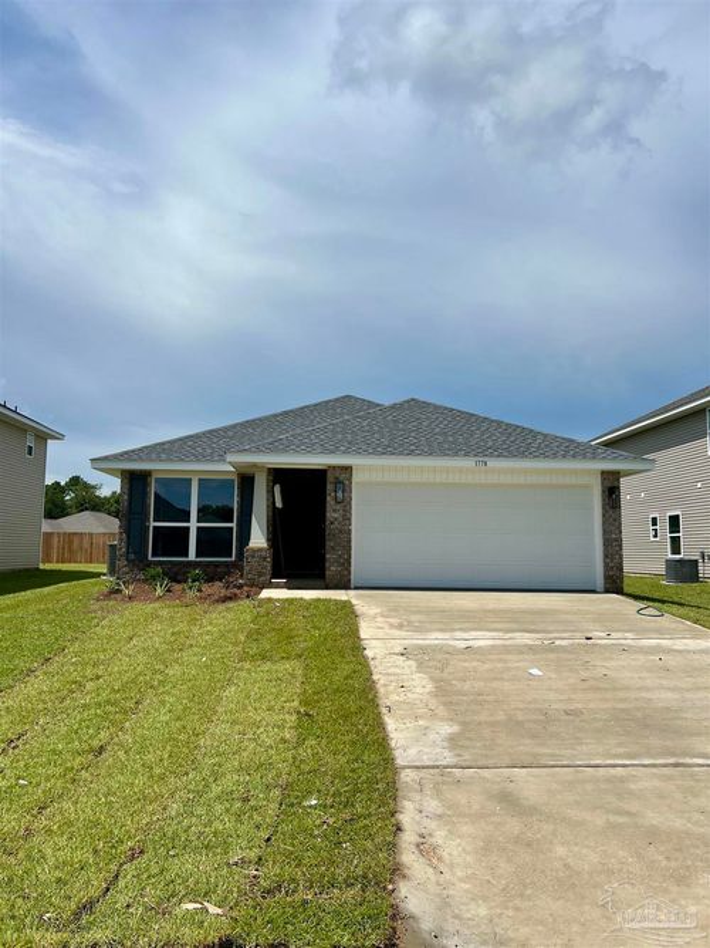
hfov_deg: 53.0
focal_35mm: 26
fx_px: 711
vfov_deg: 67.3
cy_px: 474
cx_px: 355
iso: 50
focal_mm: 5.7
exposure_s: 1/11364
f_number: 1.5
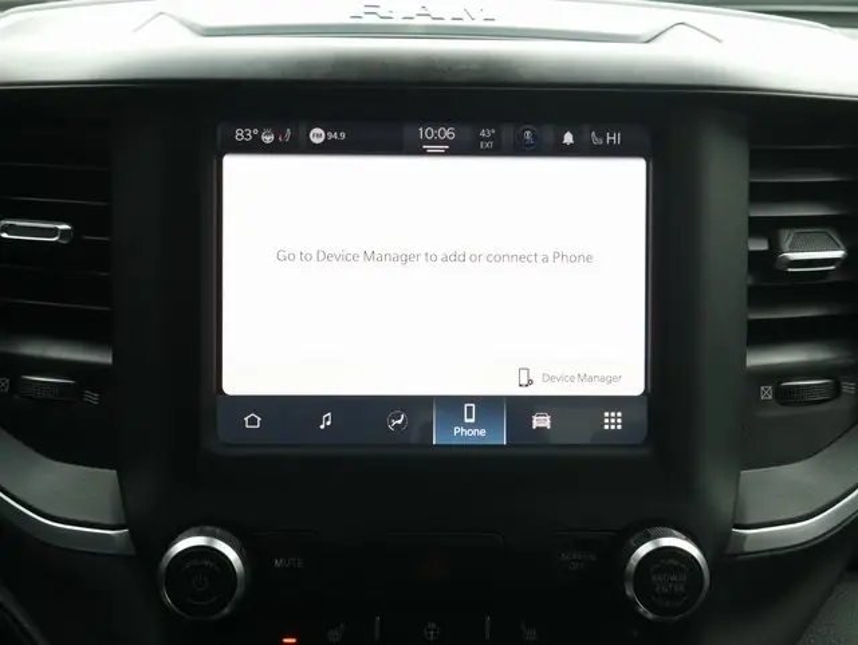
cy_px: 322
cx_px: 429
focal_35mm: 50
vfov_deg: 29.1
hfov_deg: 38.2
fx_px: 1240
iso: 200
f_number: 5.3
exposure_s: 1/15
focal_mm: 25
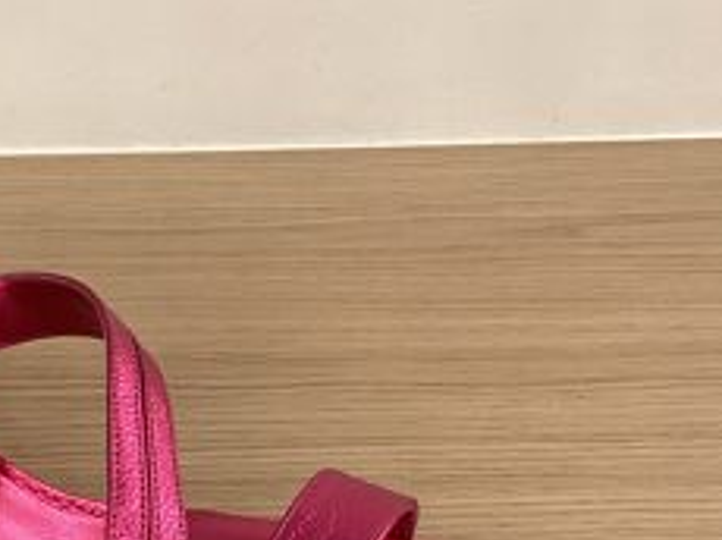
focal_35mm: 81
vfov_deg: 17.9
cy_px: 502
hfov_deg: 23.4
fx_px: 1688
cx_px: 53
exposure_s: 1/50
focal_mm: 3.3
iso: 100
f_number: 2.4
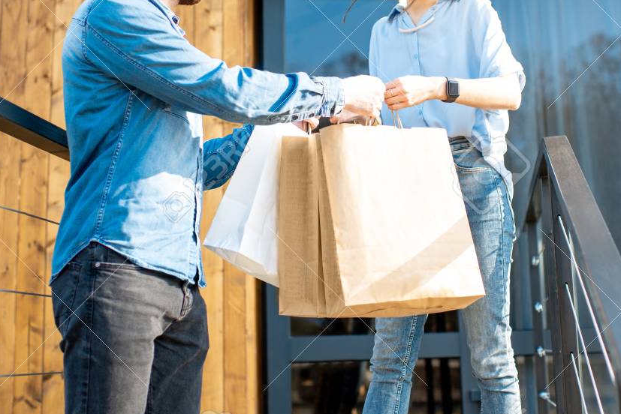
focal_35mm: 55
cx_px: 347
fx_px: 949
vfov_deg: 24.5
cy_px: 144
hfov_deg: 36.2
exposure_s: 1/1000
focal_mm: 35
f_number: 2.2
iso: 200
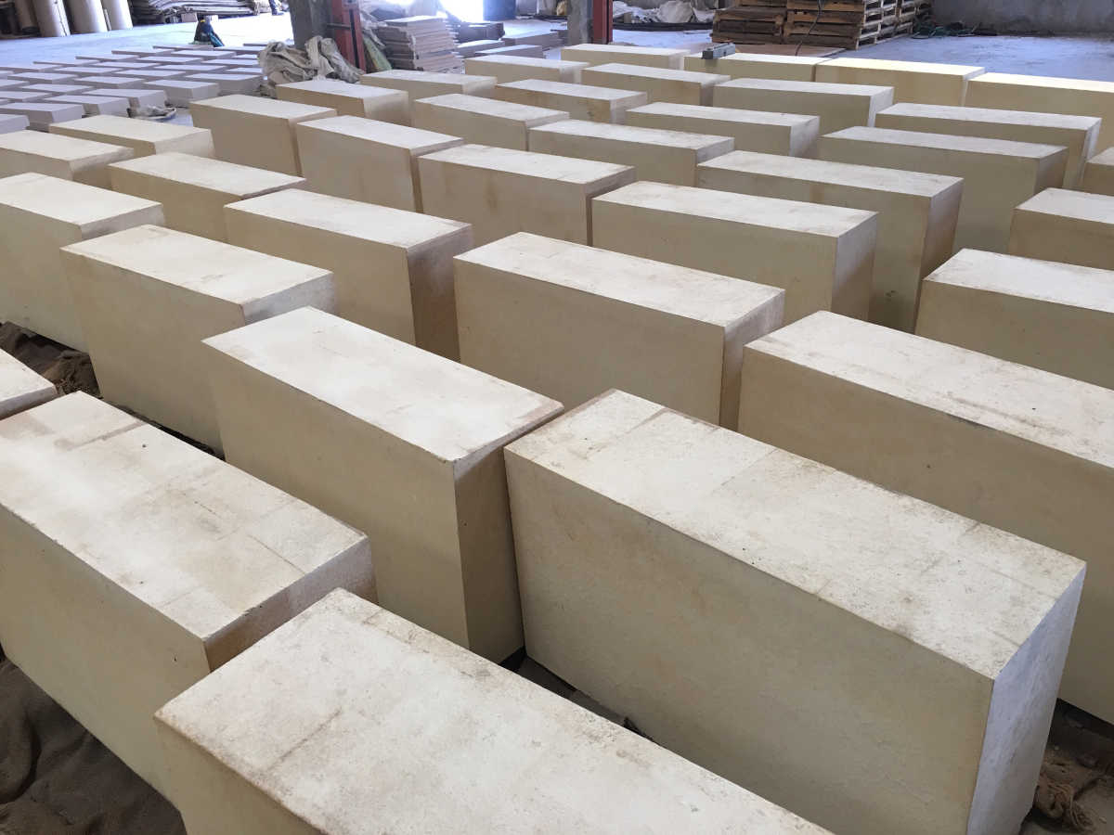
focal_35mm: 29
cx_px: 557
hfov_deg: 61.7
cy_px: 418
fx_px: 933
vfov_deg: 48.2
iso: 40
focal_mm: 4.15
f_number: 2.2
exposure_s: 1/33
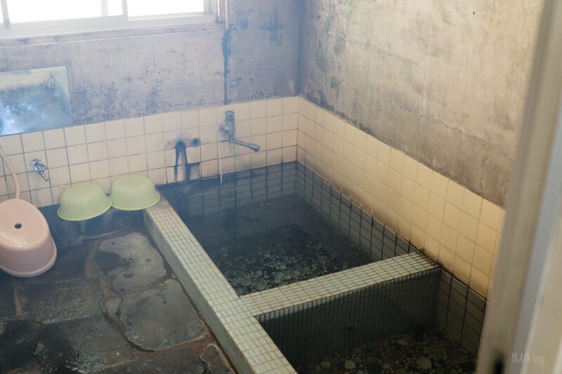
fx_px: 624
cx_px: 281
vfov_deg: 33.4
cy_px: 187
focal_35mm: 40
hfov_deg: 48.5
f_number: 2.5
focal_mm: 40
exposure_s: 1/40
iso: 500
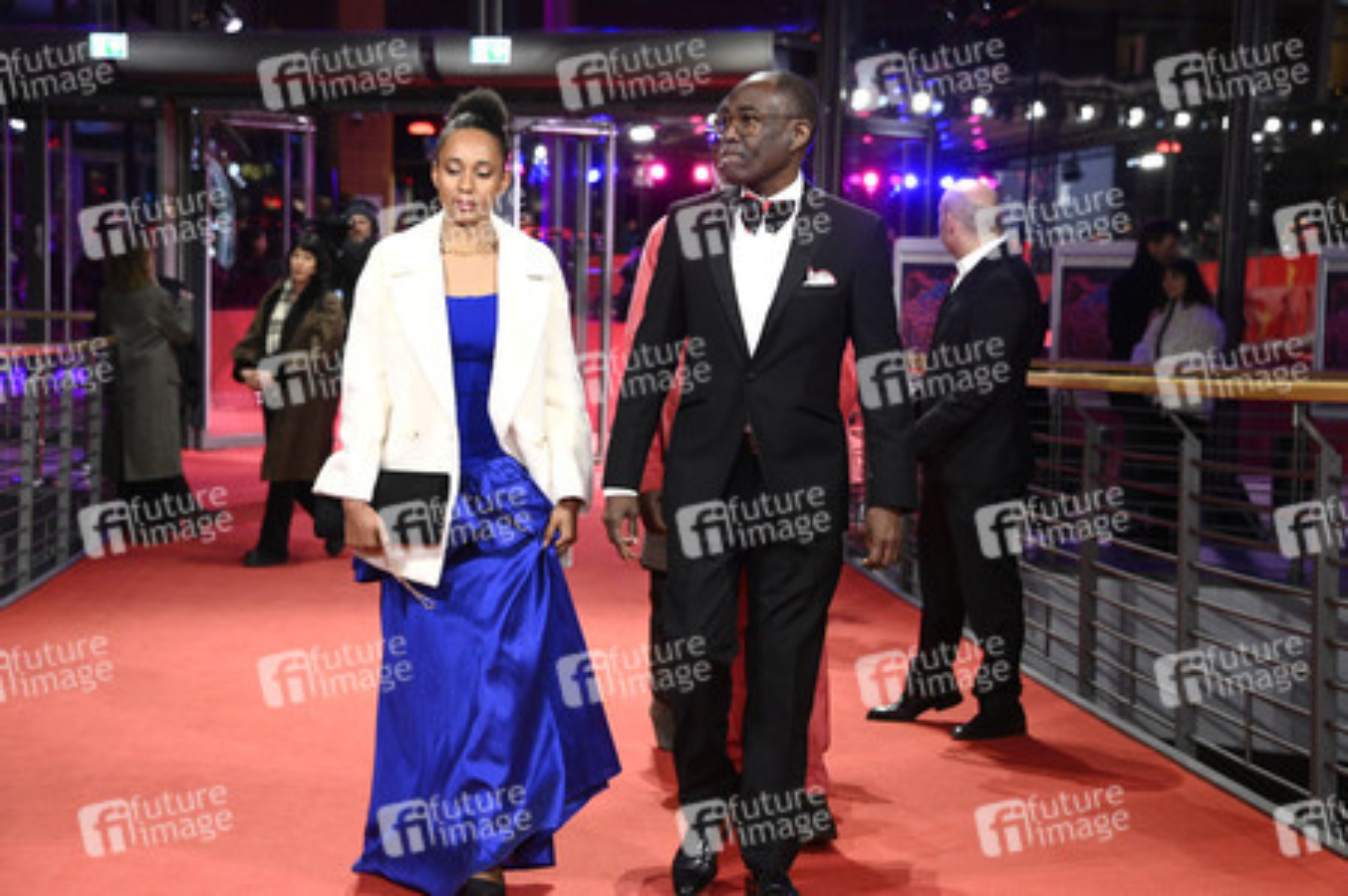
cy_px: 448
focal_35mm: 78
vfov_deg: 17.5
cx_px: 674
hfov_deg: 26.0
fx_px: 2918
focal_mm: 78
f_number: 5.6
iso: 5000
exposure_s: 1/250
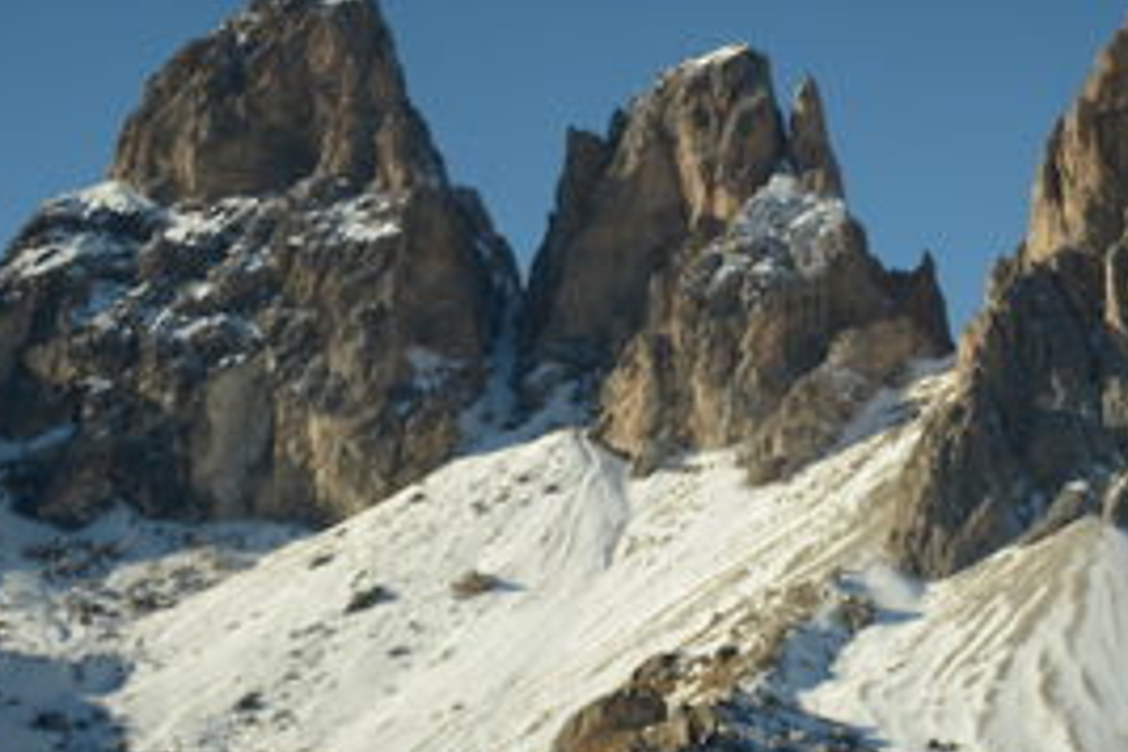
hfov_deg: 24.6
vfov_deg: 16.8
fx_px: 2538
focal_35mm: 81
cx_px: 934
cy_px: 266
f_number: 3.8
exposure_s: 1/3200
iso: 320
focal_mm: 24
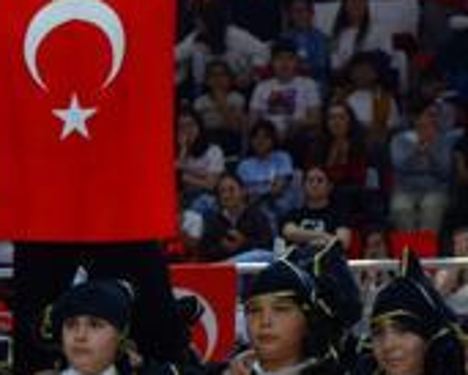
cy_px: 397
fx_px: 4088
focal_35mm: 295
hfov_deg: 6.5
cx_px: 111
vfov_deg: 5.2
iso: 800
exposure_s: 1/100
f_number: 5
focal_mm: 58
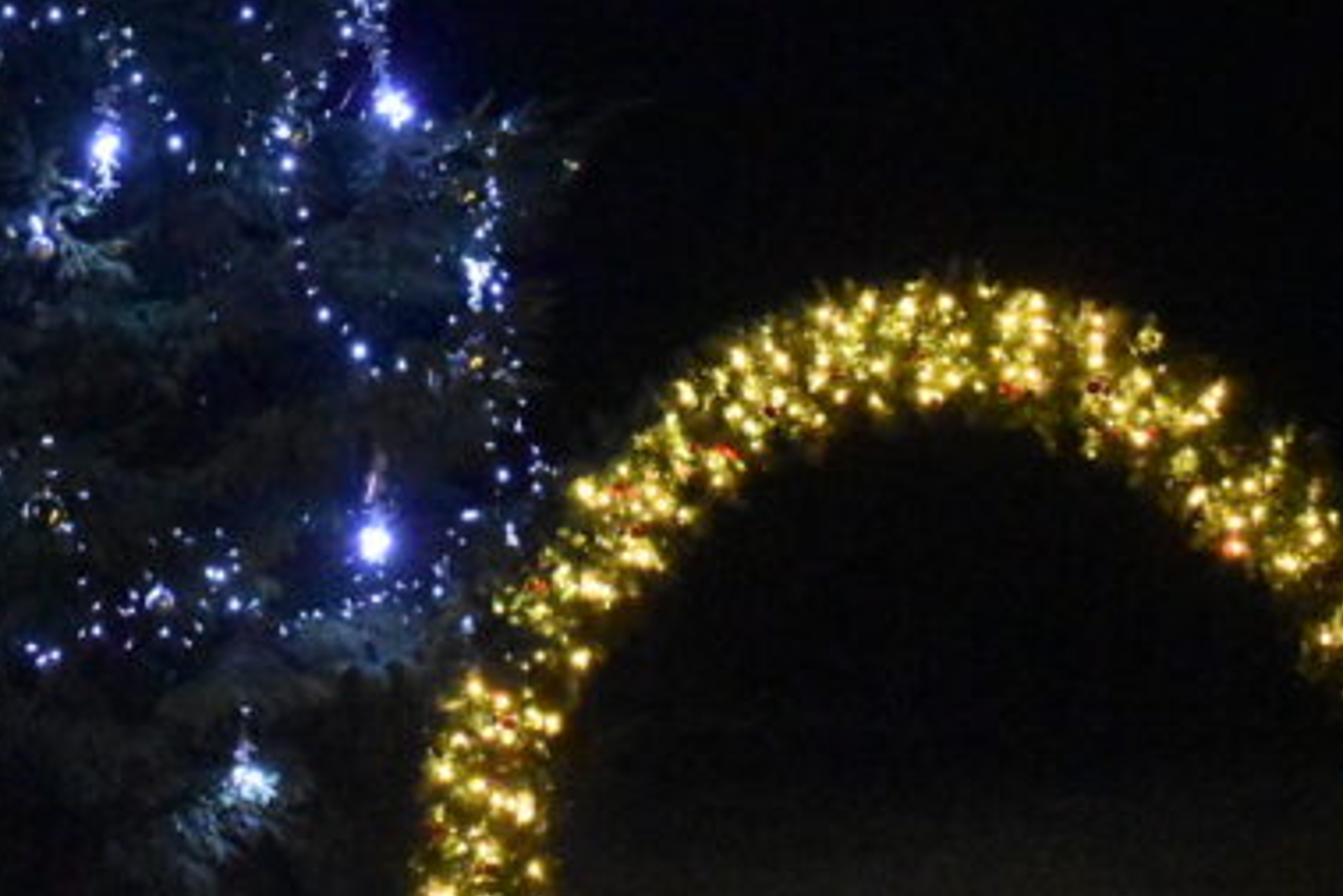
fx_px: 2724
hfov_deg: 27.3
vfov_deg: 18.2
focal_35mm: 73
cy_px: -19
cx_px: 319
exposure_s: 1/60
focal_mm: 18
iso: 12800
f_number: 3.5
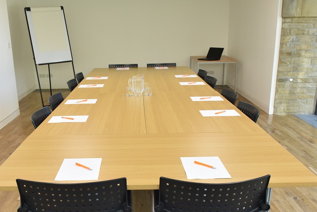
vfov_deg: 32.3
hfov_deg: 47.2
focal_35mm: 41
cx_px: 131
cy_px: 148
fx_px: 361
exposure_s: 1/200
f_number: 7.1
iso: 2000
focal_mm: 28
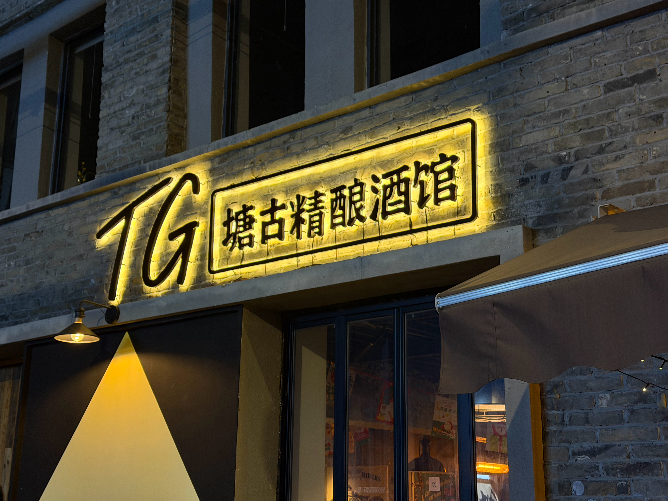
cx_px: 334
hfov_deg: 39.7
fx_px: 926
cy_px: 250
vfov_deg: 30.3
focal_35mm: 48
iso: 320
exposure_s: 1/33
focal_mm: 6.76
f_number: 1.78
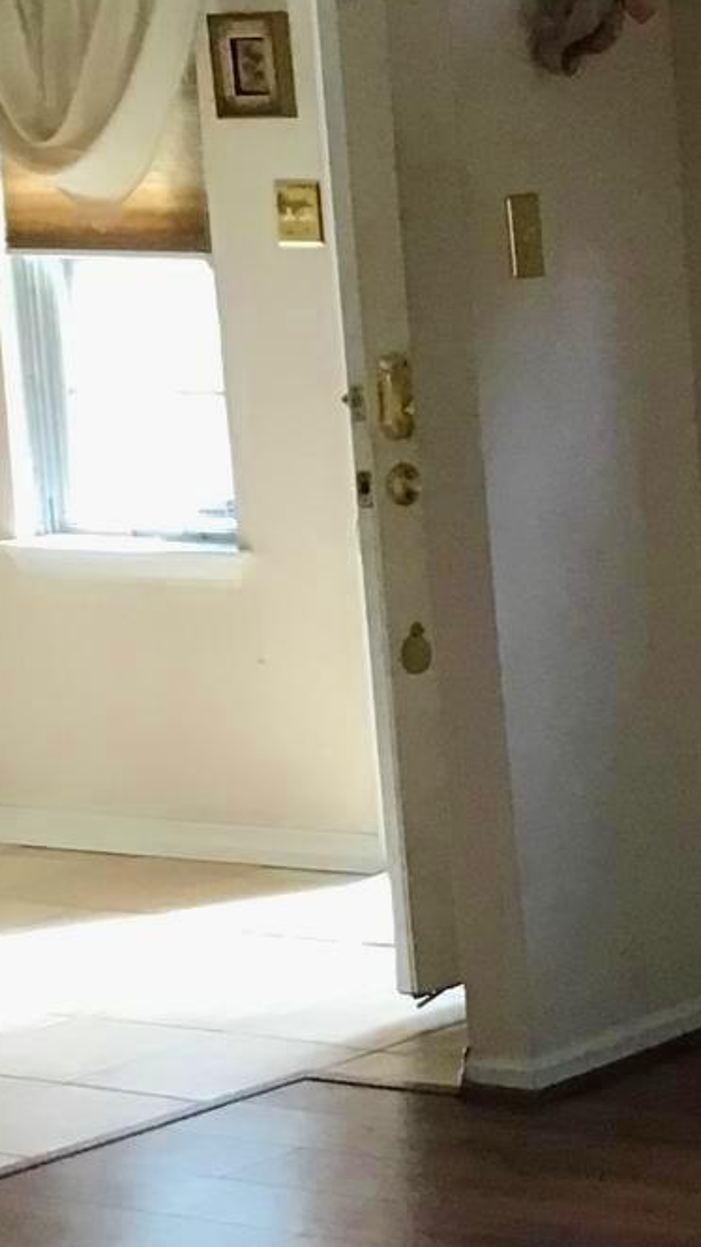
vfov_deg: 20.6
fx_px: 3437
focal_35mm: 104
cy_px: 639
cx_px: 1846
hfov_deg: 9.8
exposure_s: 1/30
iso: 40
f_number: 2.4
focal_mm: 3.3
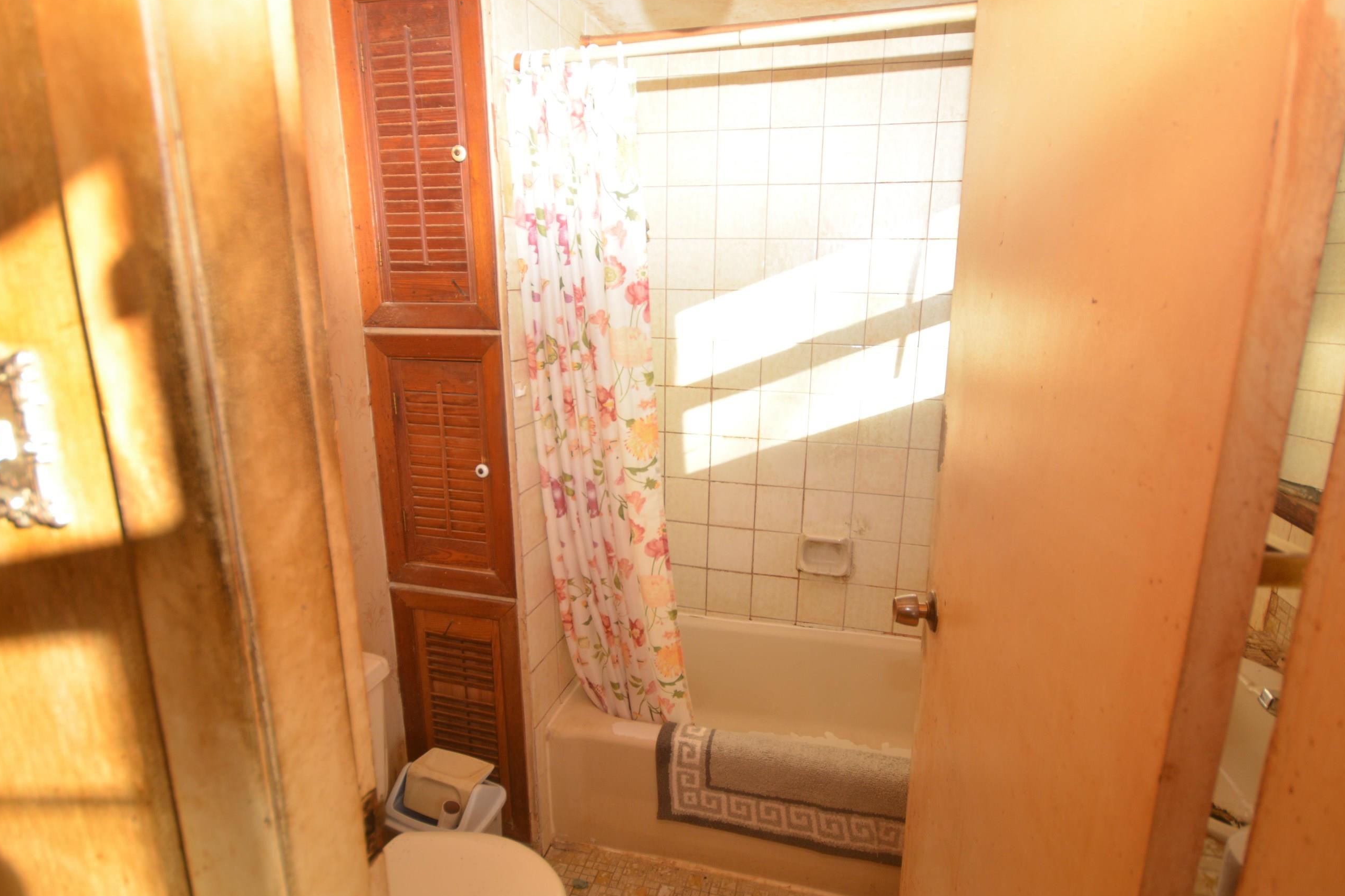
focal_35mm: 18
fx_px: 672
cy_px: 455
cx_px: 683
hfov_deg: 90.0
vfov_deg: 67.4
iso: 200
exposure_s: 1/80
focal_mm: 10
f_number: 4
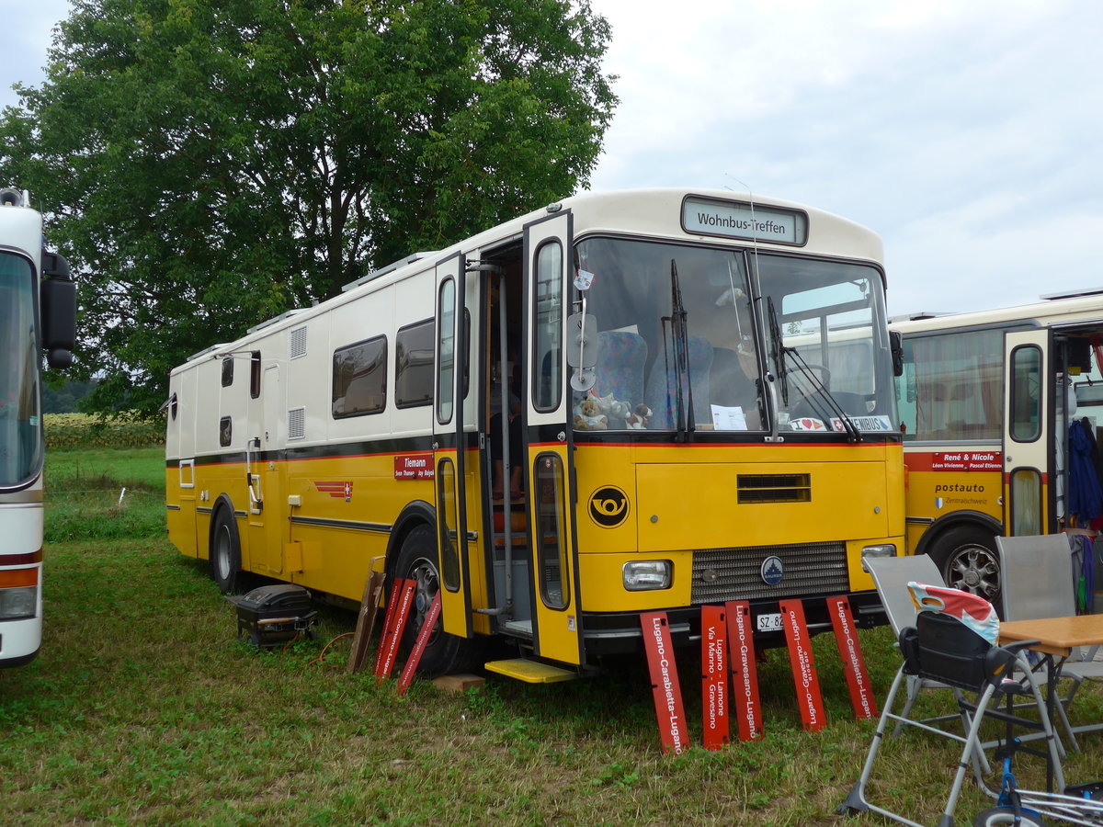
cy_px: 414
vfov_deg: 39.7
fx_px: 1147
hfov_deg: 51.4
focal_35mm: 36
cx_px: 552
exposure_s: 1/500
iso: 80
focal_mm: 7.5
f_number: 2.8
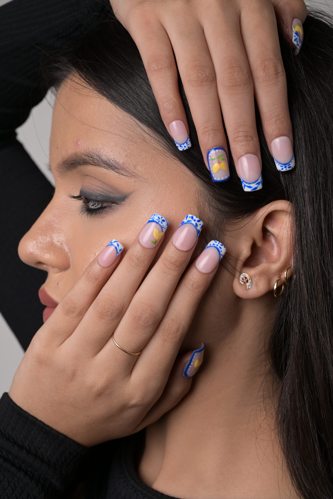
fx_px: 970
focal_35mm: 70
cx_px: 166
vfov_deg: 28.8
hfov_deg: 19.5
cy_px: 250
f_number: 9
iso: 200
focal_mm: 70
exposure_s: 1/160
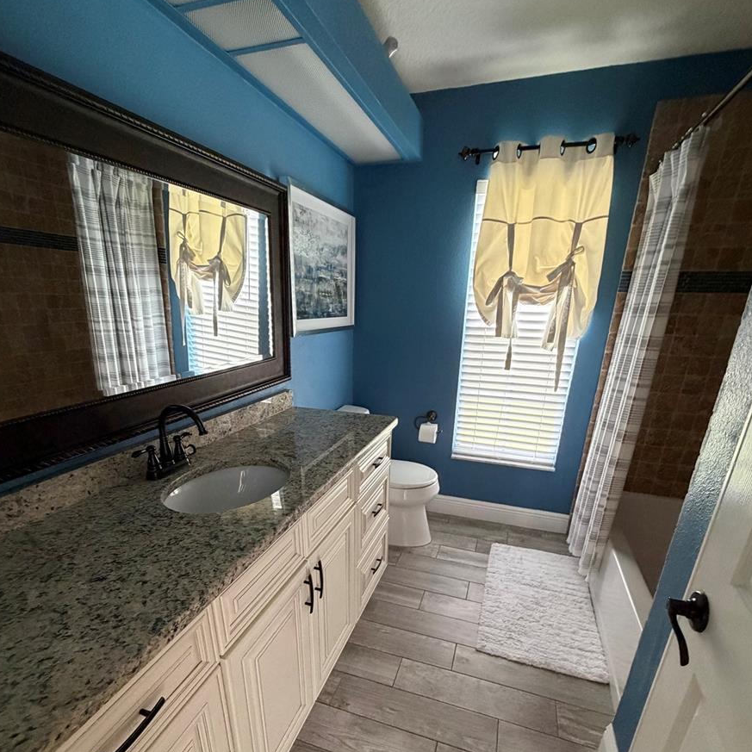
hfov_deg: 84.0
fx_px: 418
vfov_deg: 82.6
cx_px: 376
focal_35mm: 17
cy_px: 464
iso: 500
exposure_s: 1/60
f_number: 2.2
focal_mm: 2.22
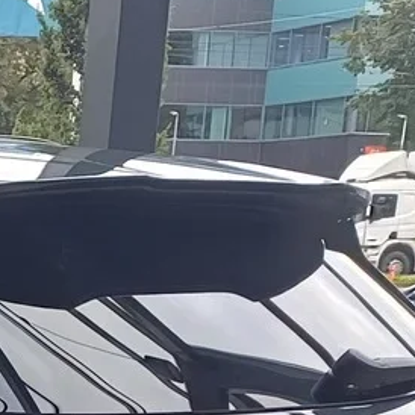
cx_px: -341
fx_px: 1750
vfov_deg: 12.4
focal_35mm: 129
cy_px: 741
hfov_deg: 12.3
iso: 64
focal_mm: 4.65
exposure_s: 1/100
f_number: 1.8
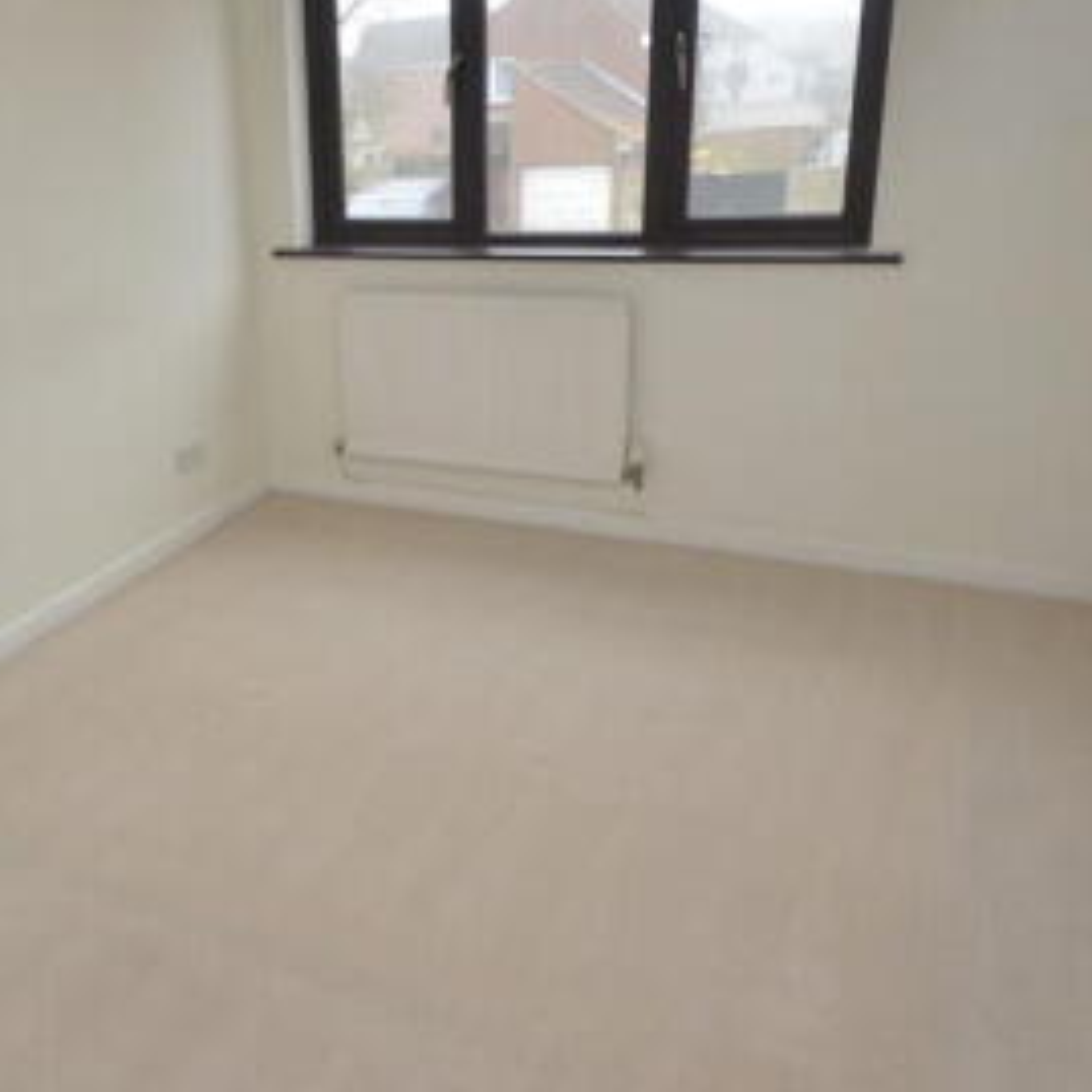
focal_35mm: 31
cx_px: 158
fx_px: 1106
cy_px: 386
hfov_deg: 48.3
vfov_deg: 51.8
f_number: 7.1
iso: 400
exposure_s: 1/60
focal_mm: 10
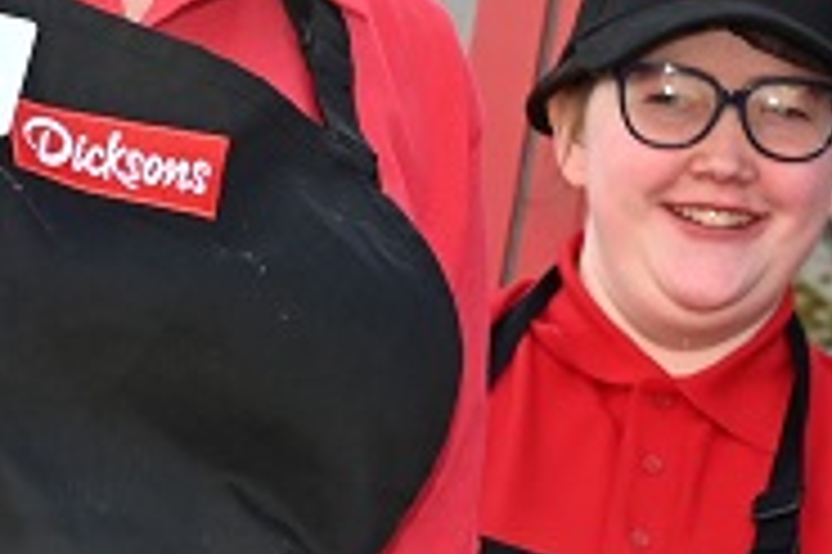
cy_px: 225
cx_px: 90
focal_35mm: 247
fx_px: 5703
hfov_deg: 8.3
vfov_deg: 5.6
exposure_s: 1/250
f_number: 8
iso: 400
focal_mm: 38
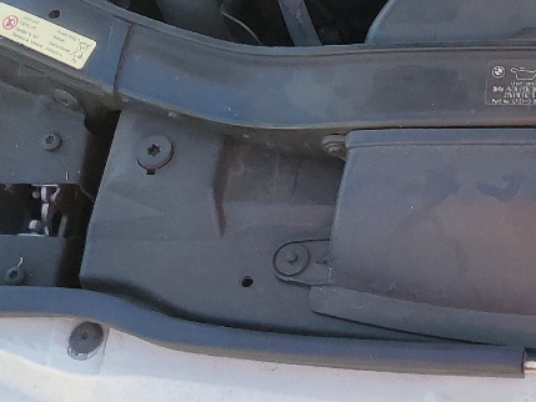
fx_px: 1502
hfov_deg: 19.0
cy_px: -285
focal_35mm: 97
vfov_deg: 13.8
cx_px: 665
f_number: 1.5
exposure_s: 1/588
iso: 50
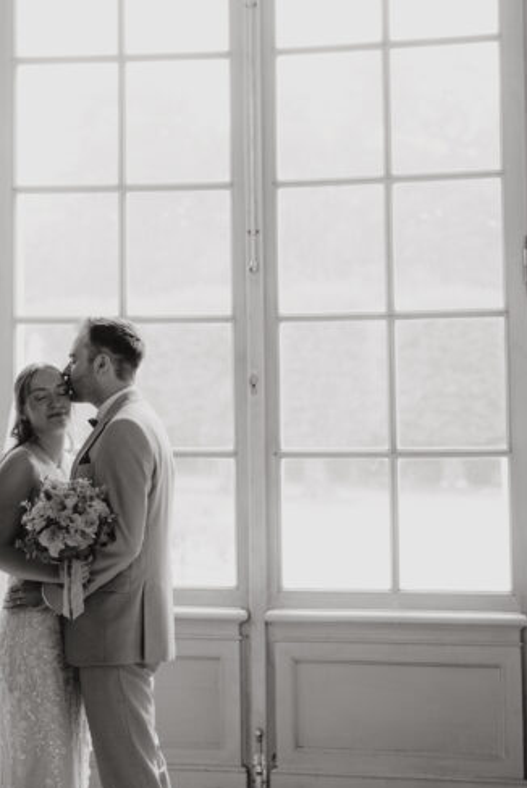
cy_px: 191
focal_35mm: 86
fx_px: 1886
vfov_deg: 23.4
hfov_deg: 15.8
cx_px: 142
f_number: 1.6
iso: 320
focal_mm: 35
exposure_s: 1/400
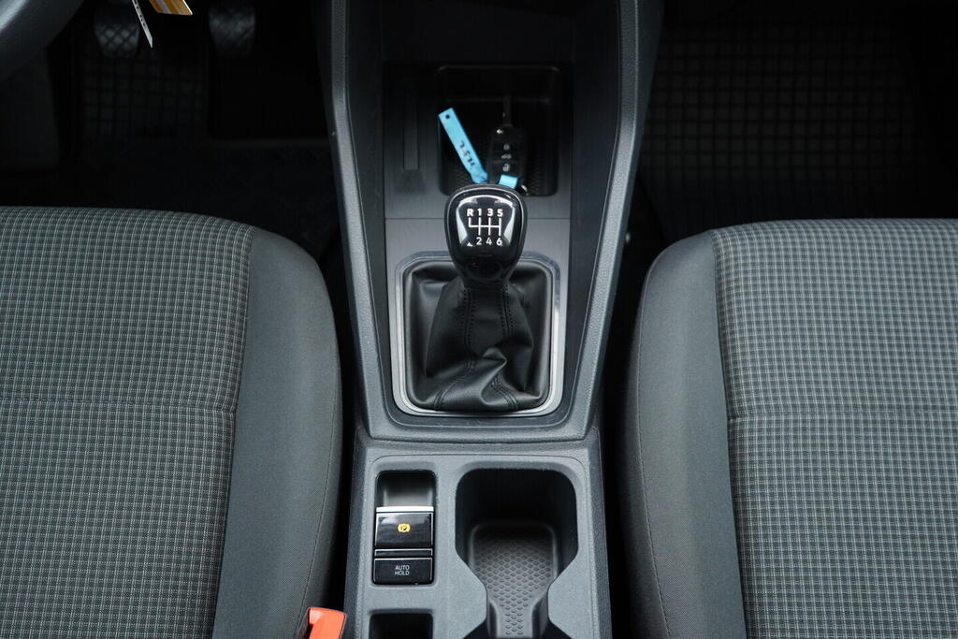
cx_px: 479
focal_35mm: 36
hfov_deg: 53.1
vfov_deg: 36.9
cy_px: 320
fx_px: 958
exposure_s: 1/40
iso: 500
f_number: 2.8
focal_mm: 24
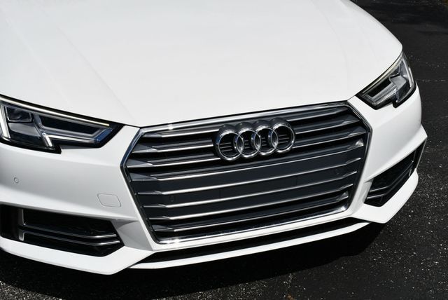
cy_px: 150
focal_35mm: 60
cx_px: 224
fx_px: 747
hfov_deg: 33.4
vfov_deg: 22.7
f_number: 10
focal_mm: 30
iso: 100
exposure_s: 1/500
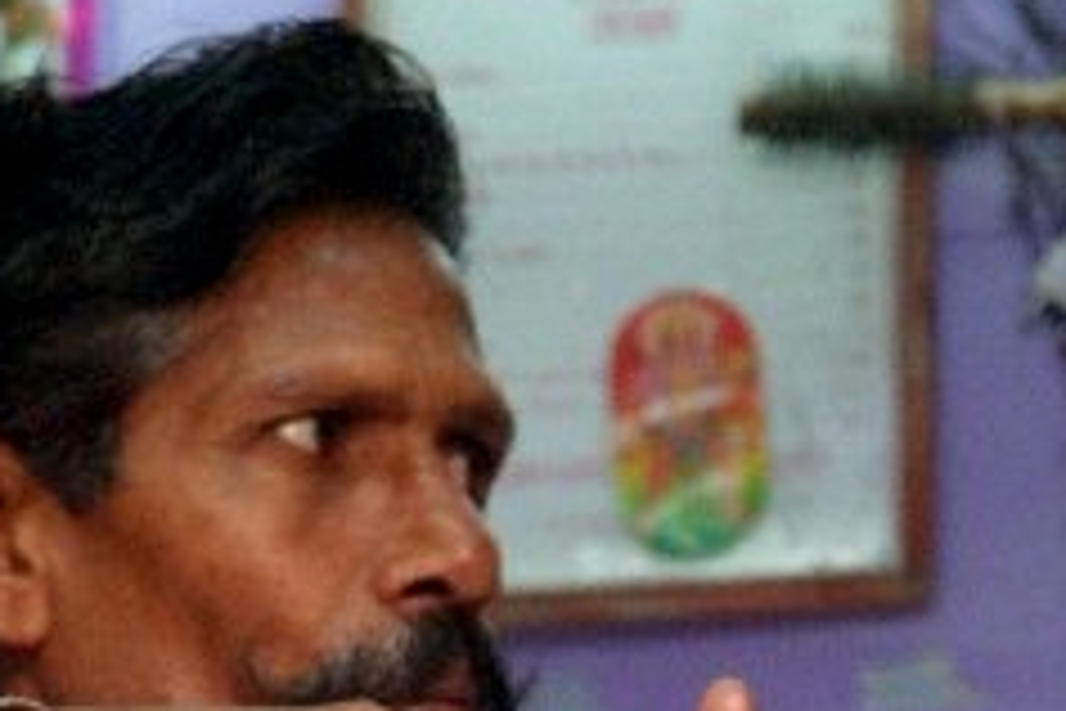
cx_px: 346
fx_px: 11695
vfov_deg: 3.5
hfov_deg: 5.2
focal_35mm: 395
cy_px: 1033
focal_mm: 78
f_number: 5.3
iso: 1600
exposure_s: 1/125
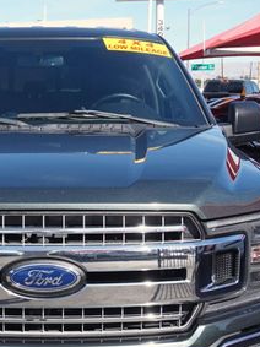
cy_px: 251
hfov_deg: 19.4
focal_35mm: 74
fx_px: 742
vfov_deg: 26.1
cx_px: 10
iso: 100
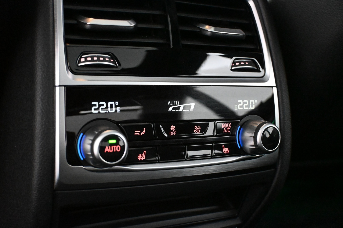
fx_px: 436
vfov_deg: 29.4
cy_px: 114
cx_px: 172
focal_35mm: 46
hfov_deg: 43.0
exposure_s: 1/50
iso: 12800
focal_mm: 30.5
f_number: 4.8
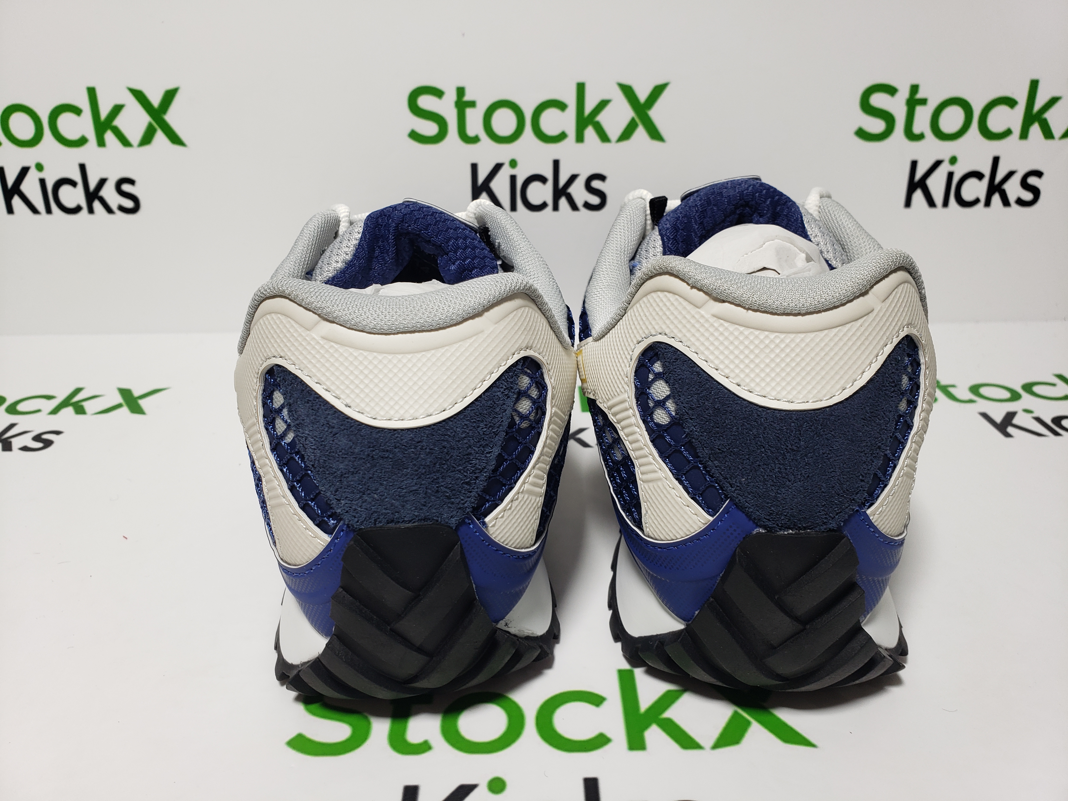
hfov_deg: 67.3
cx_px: 534
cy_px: 400
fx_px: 802
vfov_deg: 53.1
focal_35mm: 26
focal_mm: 4.3
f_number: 2.4
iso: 50
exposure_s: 1/183
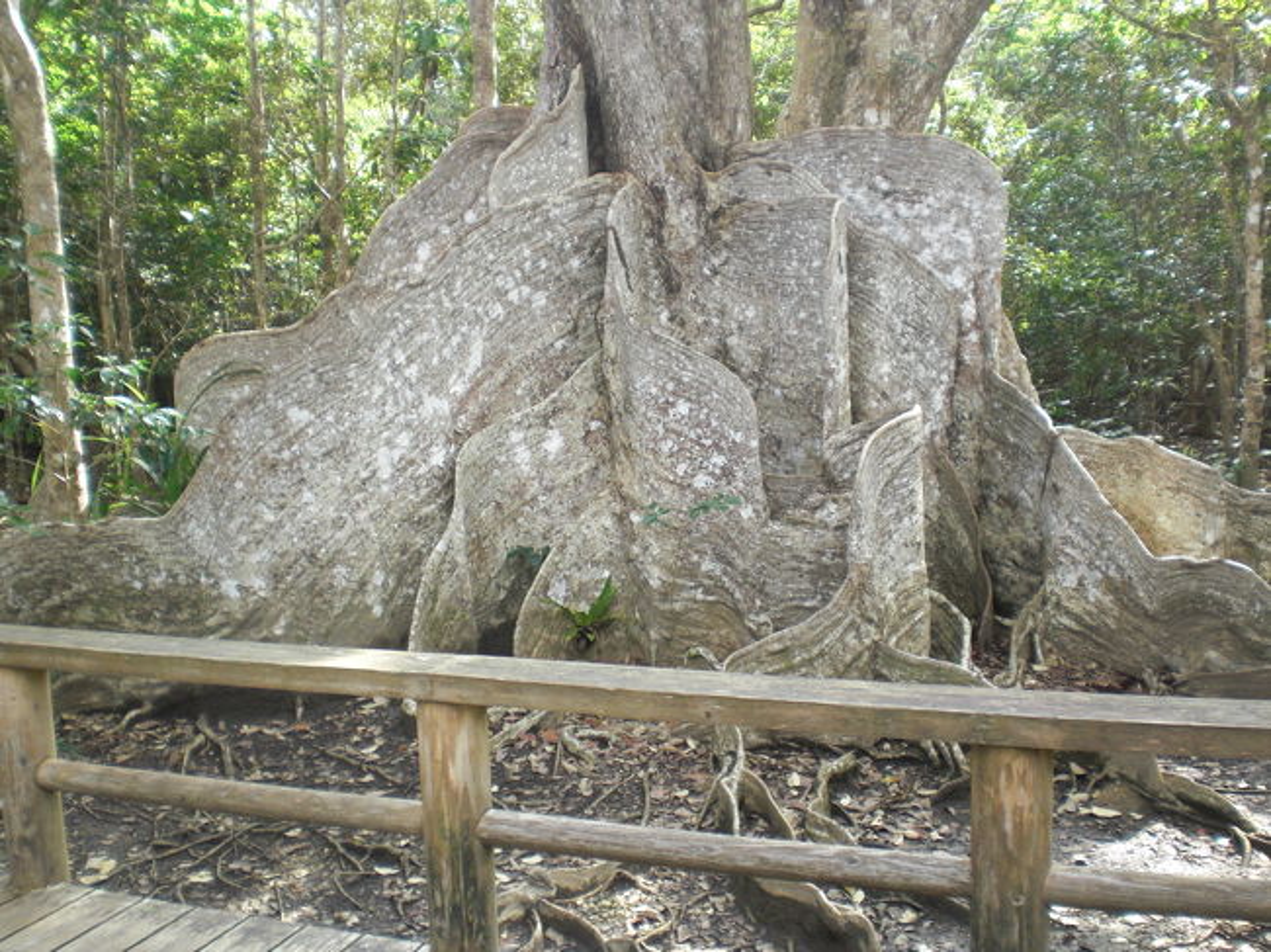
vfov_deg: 37.7
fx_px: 1395
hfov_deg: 49.0
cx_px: 636
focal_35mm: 38
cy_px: 476
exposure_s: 1/80
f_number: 3.1
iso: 100
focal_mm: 6.3
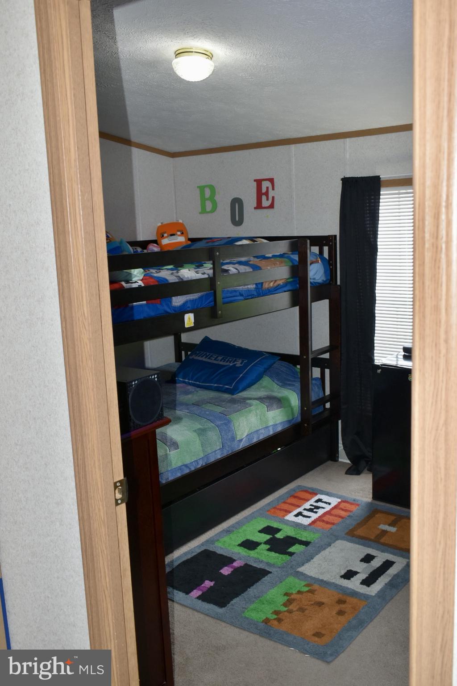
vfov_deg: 53.1
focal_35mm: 36
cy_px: 343
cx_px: 228
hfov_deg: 36.9
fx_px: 685
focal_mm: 24
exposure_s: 1/30
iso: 360
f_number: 5.6
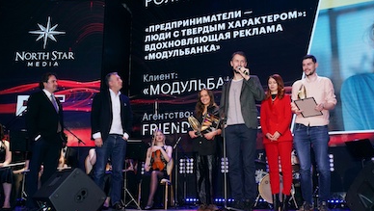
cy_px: 106
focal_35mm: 41
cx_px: 187
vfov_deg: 29.1
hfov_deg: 49.4
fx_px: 407
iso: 4000
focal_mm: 38
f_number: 6.3
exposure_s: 1/160
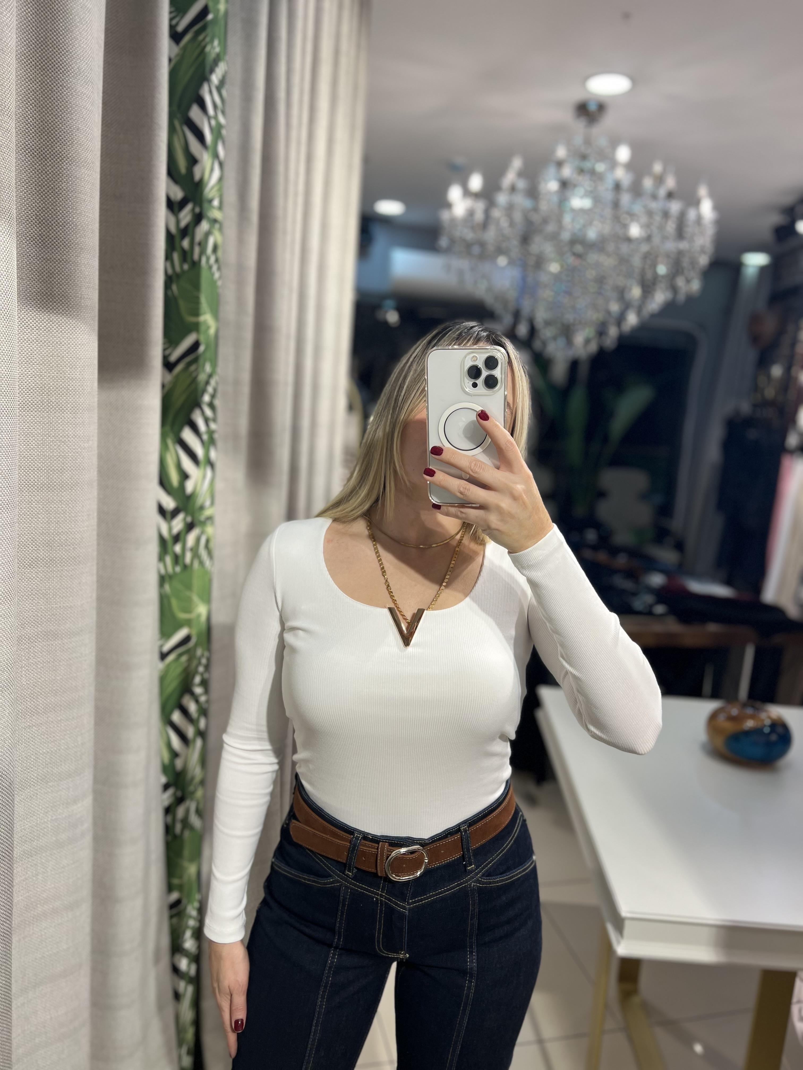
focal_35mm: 26
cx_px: 402
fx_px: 804
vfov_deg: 67.3
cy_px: 535
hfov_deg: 53.1
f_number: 1.5
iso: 40
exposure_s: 1/100
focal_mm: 5.7
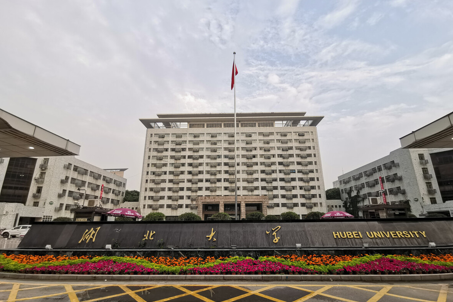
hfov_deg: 93.3
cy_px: 161
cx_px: 231
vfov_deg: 70.3
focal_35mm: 17
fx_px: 214
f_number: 2.2
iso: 50
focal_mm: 2.35
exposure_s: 1/100
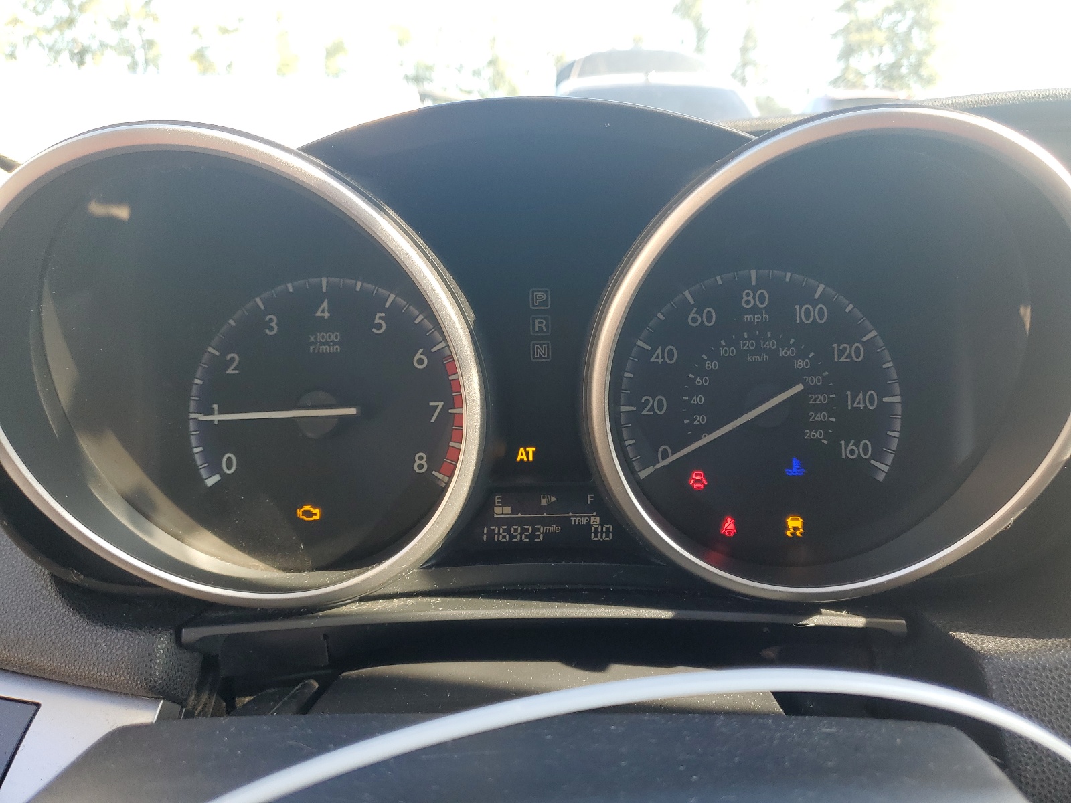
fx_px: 804
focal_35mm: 26
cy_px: 402
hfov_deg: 67.3
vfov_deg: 53.1
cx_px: 536
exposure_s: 1/143
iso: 50
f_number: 1.5
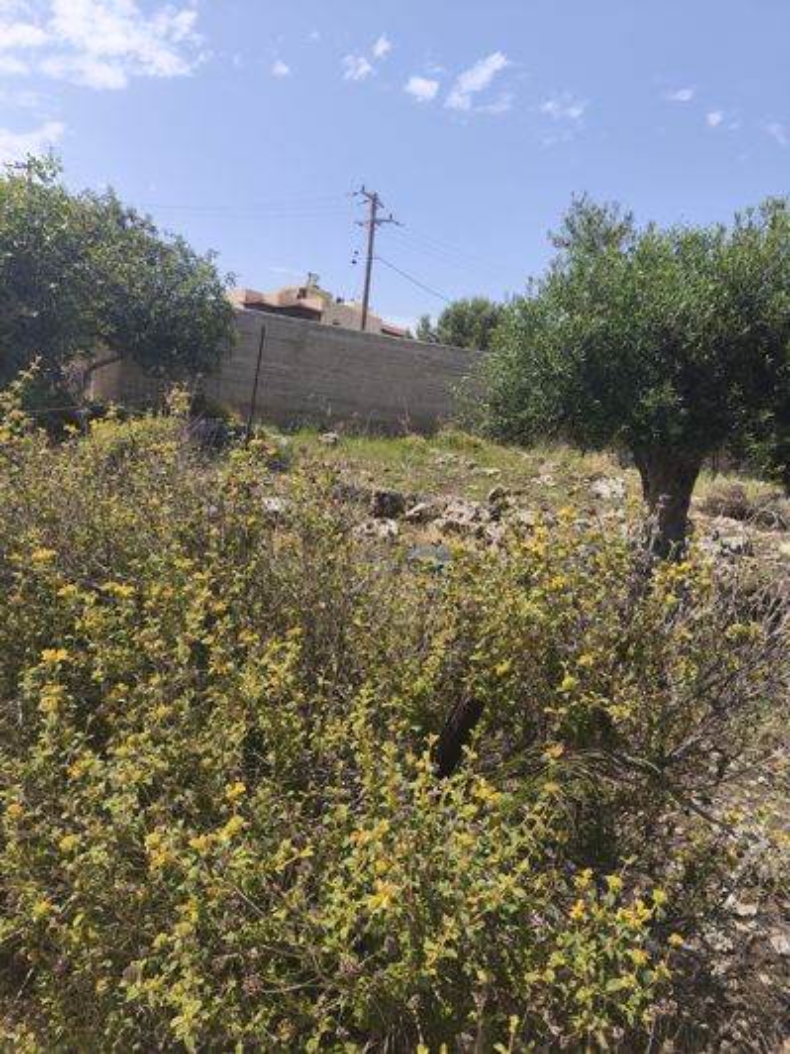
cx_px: 395
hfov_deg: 58.9
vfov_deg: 73.9
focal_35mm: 23
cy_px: 527
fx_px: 700
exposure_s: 1/2645
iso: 80
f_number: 1.7
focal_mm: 5.35
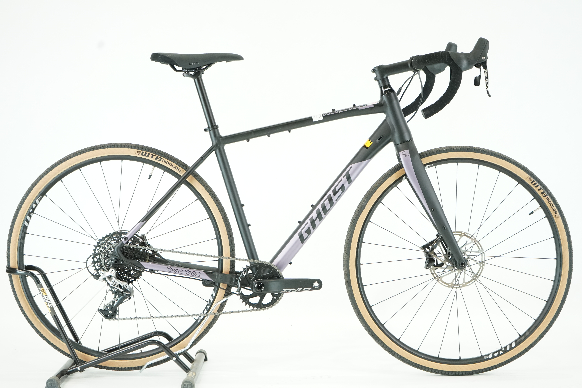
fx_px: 1132
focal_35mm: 70
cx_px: 291
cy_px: 194
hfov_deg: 28.8
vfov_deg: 19.5
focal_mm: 70
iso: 3200
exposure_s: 1/200
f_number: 5.6
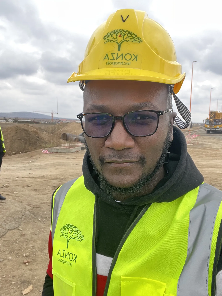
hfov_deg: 46.8
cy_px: 148
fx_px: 257
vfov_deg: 60.0
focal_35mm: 30
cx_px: 111
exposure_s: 1/121
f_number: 2.2
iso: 40
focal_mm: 2.71
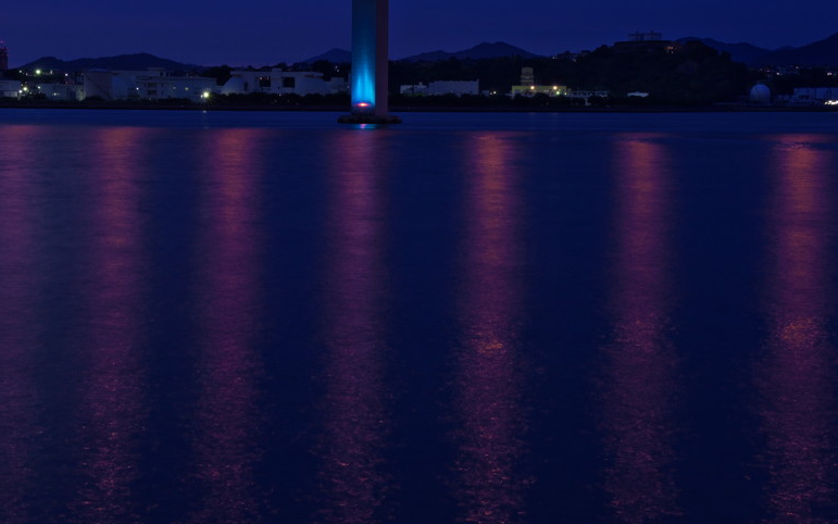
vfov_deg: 20.0
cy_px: 208
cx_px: 359
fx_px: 1485
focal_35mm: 65
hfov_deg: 31.5
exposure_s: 4
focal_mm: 48
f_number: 16
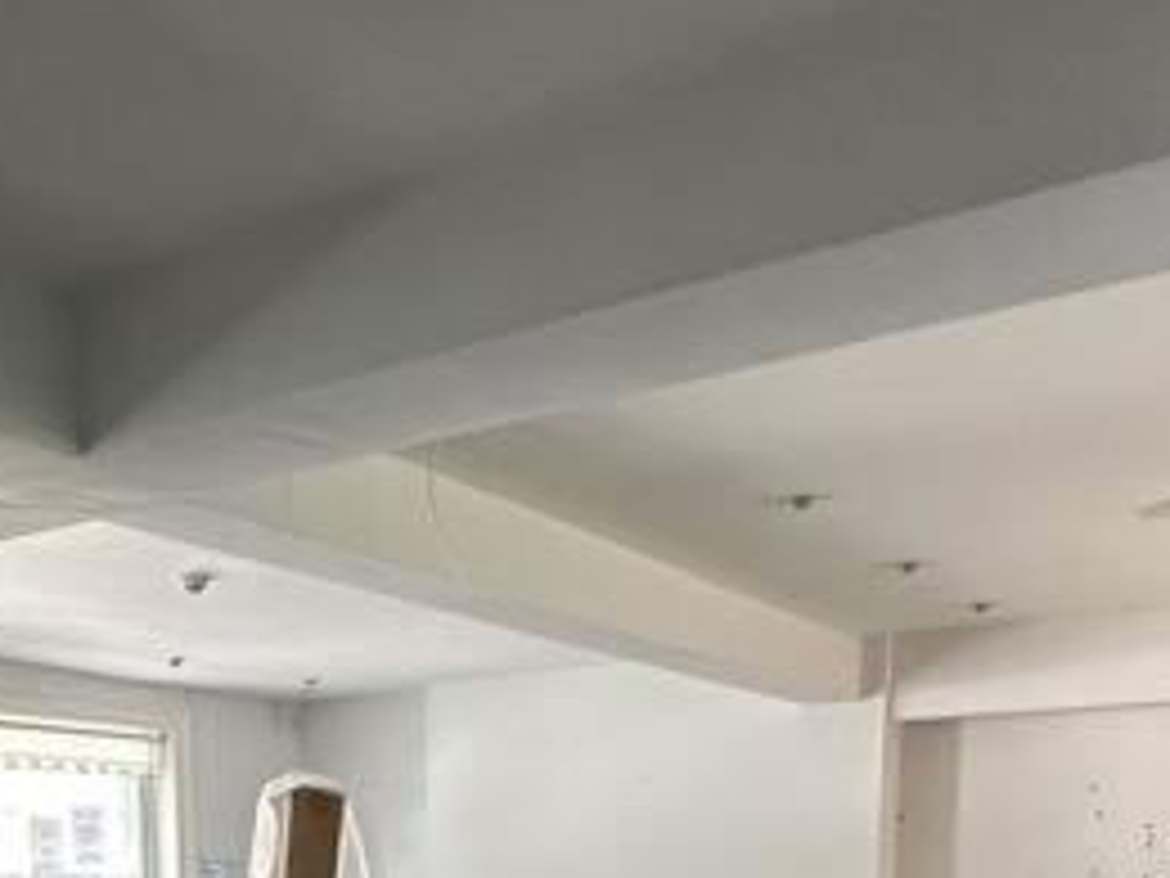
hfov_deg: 42.8
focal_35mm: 43
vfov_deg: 28.2
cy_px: 1117
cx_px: 328
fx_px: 1453
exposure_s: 1/99
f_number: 2.2
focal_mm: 2.22
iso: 200
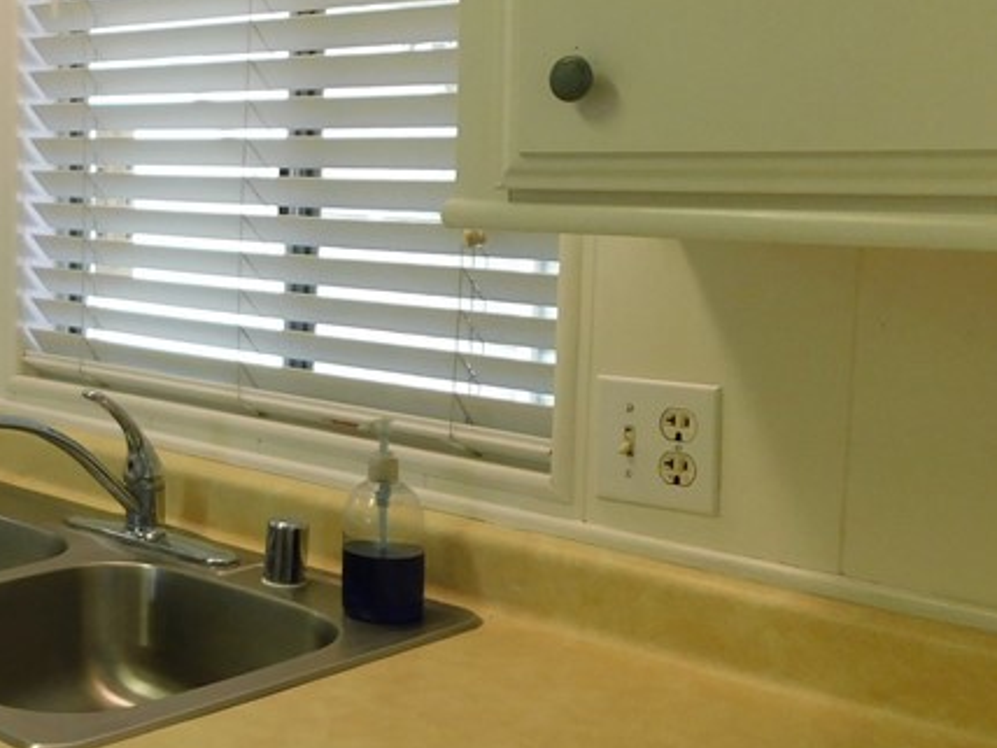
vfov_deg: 26.6
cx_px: -170
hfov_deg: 30.3
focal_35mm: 55
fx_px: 1584
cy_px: 345
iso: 125
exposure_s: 1/40
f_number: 3
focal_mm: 4
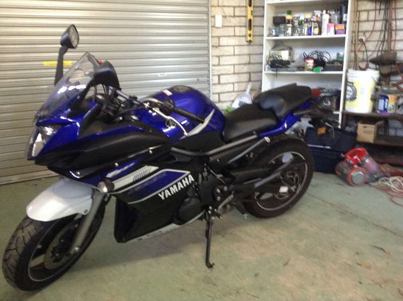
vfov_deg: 42.9
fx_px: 384
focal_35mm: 33
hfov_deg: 55.4
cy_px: 150
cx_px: 202
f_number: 2.4
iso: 250
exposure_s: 1/15
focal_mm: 3.3
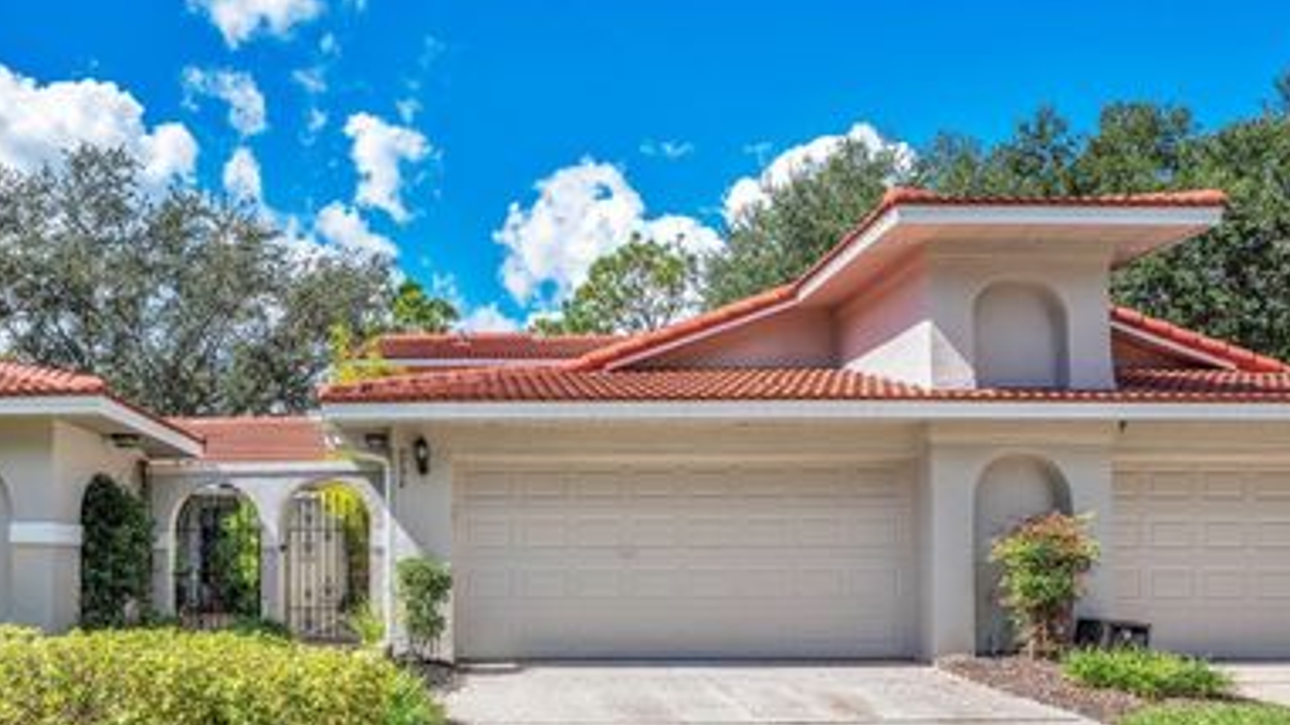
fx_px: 752
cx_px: 593
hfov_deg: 81.1
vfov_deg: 49.5
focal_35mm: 22
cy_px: 537
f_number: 10
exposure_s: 1/160
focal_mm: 16
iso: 100
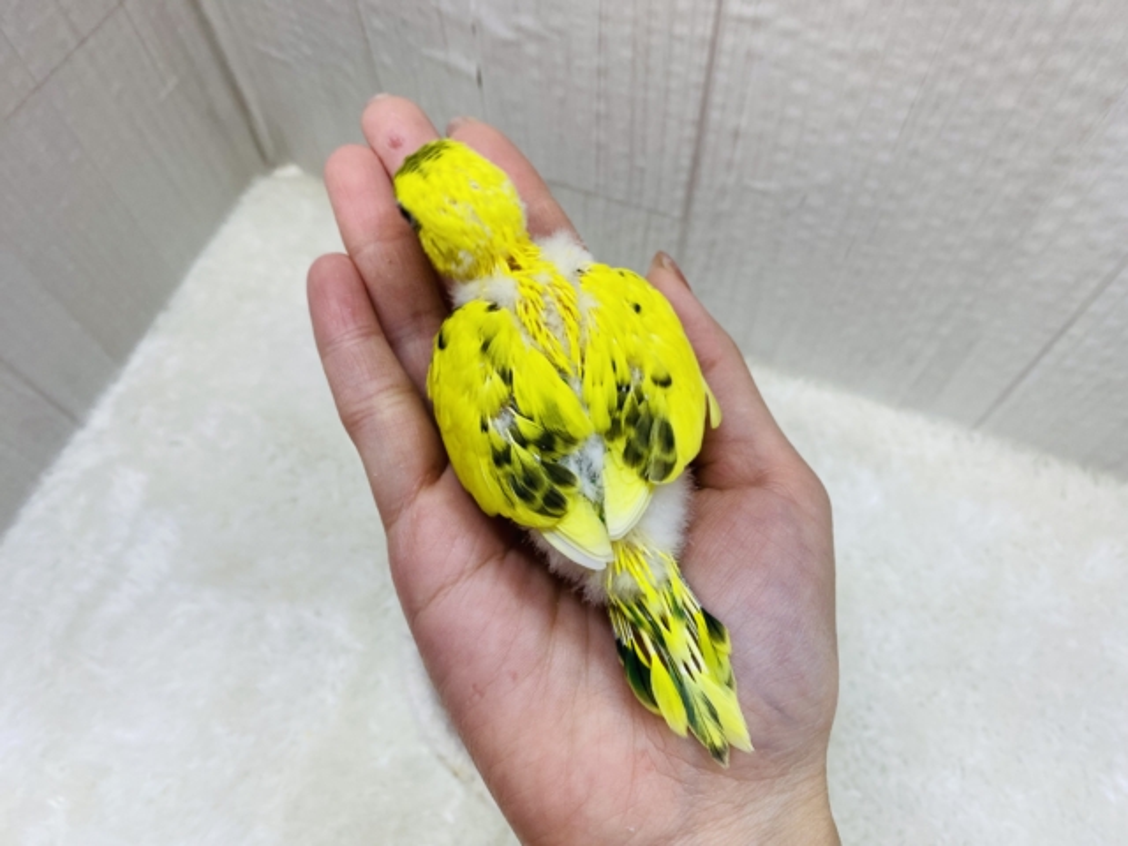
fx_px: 815
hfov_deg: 69.4
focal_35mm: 25
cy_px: 423
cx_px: 564
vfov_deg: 54.9
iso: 80
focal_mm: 4.25
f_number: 1.8
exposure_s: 1/100
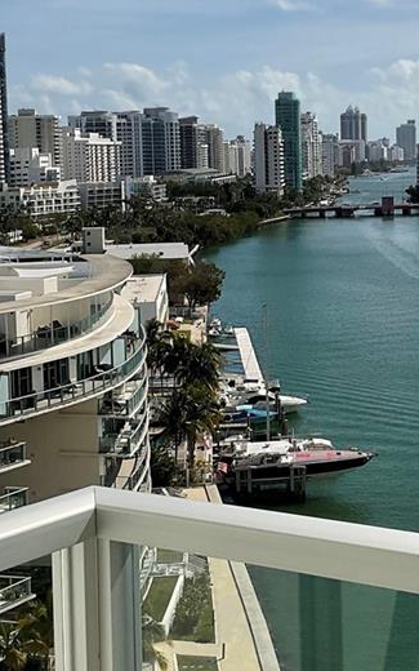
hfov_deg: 18.2
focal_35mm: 71
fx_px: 1297
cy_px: 248
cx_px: 331
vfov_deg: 28.9
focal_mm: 3
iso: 16
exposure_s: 1/5263
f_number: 1.8
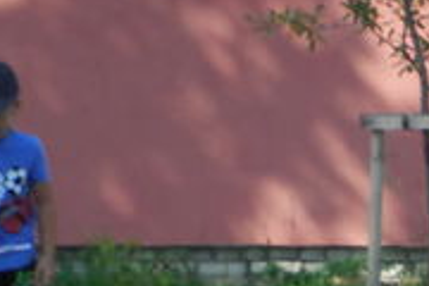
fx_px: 7161
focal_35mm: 601
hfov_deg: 3.4
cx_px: 877
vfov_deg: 2.3
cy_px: 529
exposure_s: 1/250
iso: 125
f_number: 5.3
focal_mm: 23.4
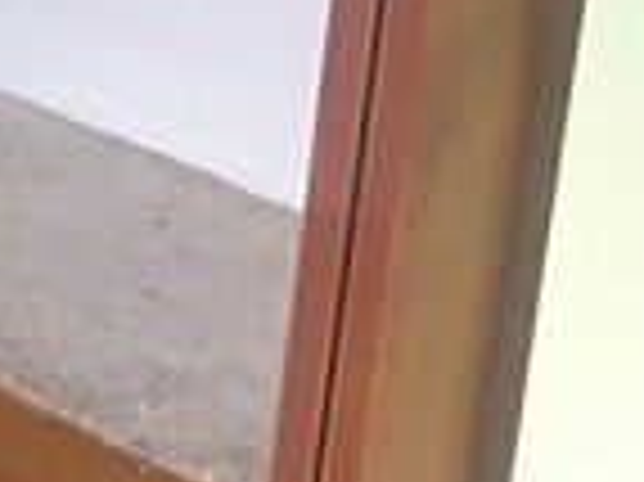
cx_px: -653
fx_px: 2417
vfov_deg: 10.4
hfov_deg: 13.1
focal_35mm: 130
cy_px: -527
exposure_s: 1/4
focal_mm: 4.15
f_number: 2.2
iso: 50
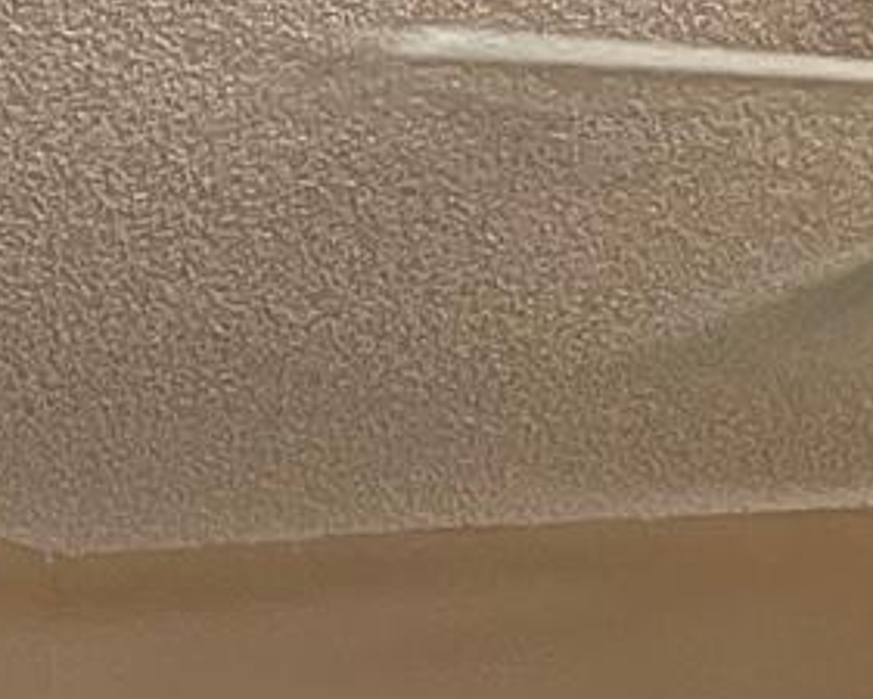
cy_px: 2091
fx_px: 4704
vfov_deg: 7.5
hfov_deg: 10.3
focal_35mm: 182
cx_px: 1299
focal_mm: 5.1
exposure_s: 1/60
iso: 320
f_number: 1.6
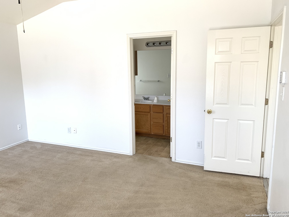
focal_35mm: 26
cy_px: 108
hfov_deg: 67.3
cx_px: 144
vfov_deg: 53.1
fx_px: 217
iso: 100
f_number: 1.8
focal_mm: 4.25
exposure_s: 1/94
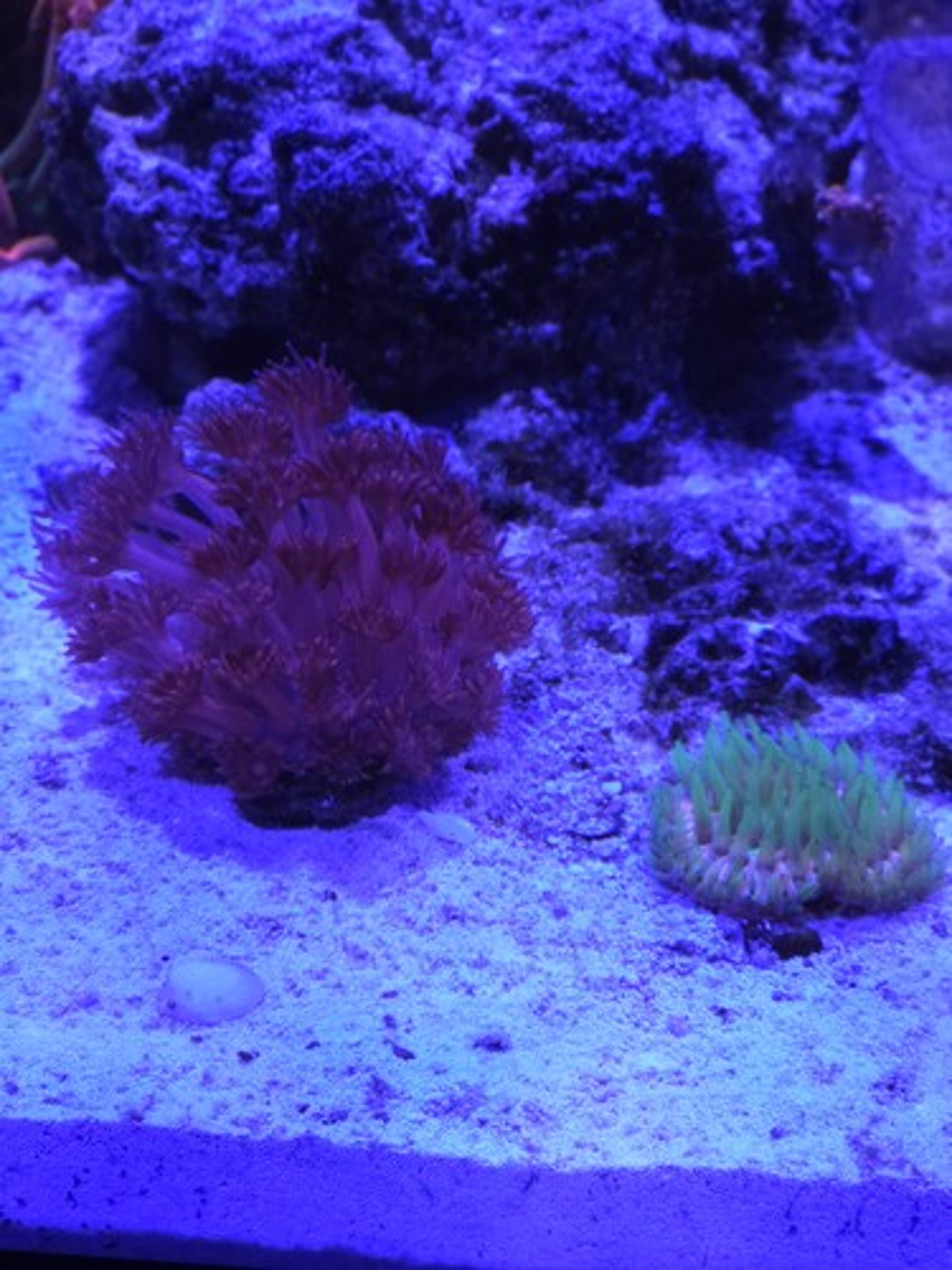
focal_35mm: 69
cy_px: 635
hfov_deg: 21.3
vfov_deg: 28.2
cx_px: 476
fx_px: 2530
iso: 50
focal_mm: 7
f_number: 2.4
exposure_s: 1/32
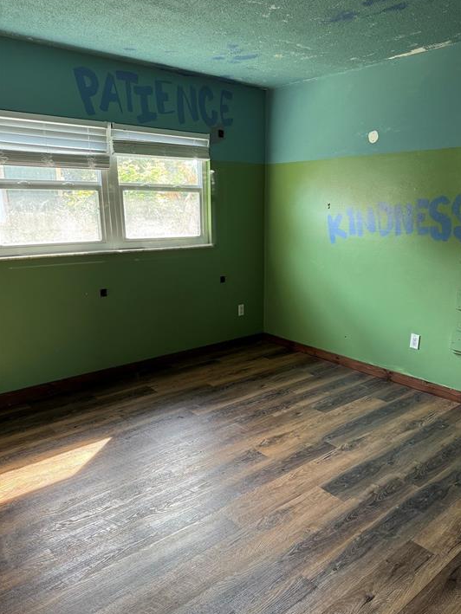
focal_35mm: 26
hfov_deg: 53.0
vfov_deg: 67.2
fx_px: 462
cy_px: 326
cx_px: 248
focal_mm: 6.76
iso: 200
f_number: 1.78
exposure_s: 1/84
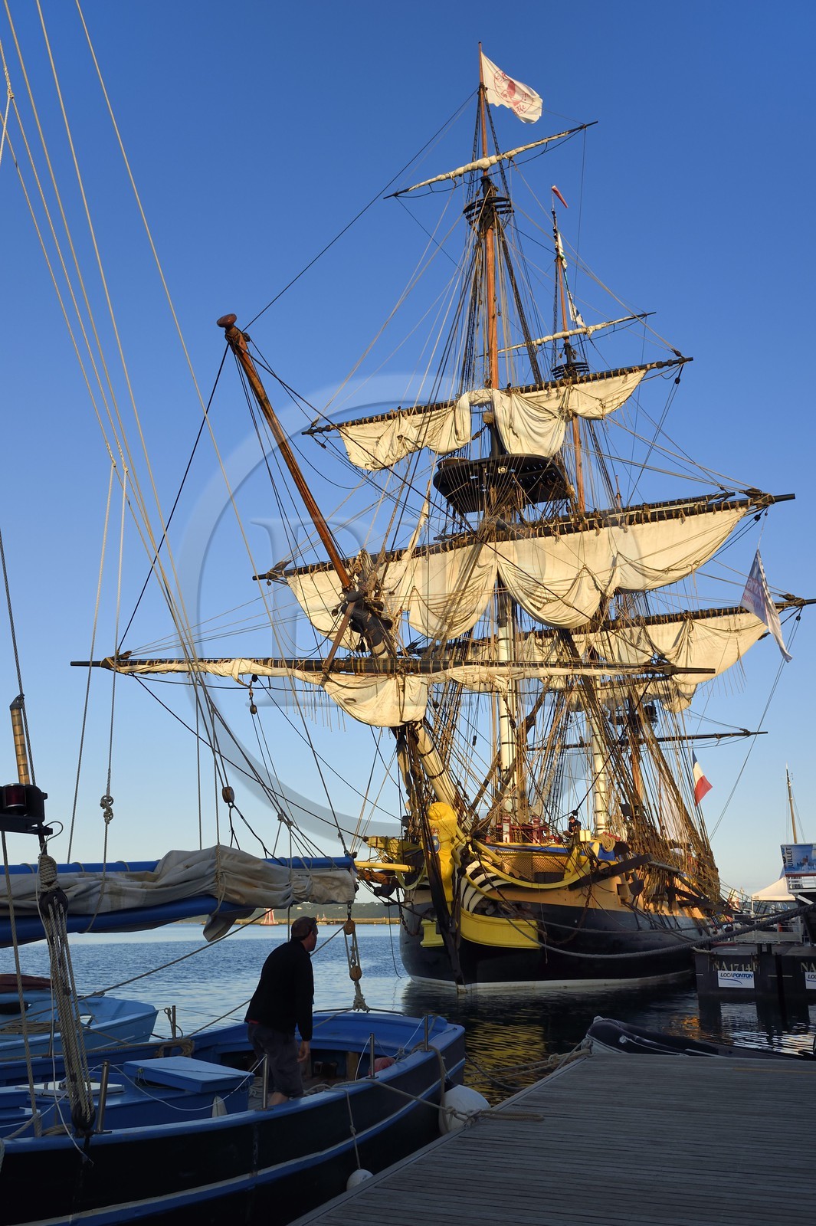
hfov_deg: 42.3
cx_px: 408
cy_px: 613
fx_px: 1055
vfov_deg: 60.3
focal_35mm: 31
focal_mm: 31
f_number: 9
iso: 200
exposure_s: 1/250
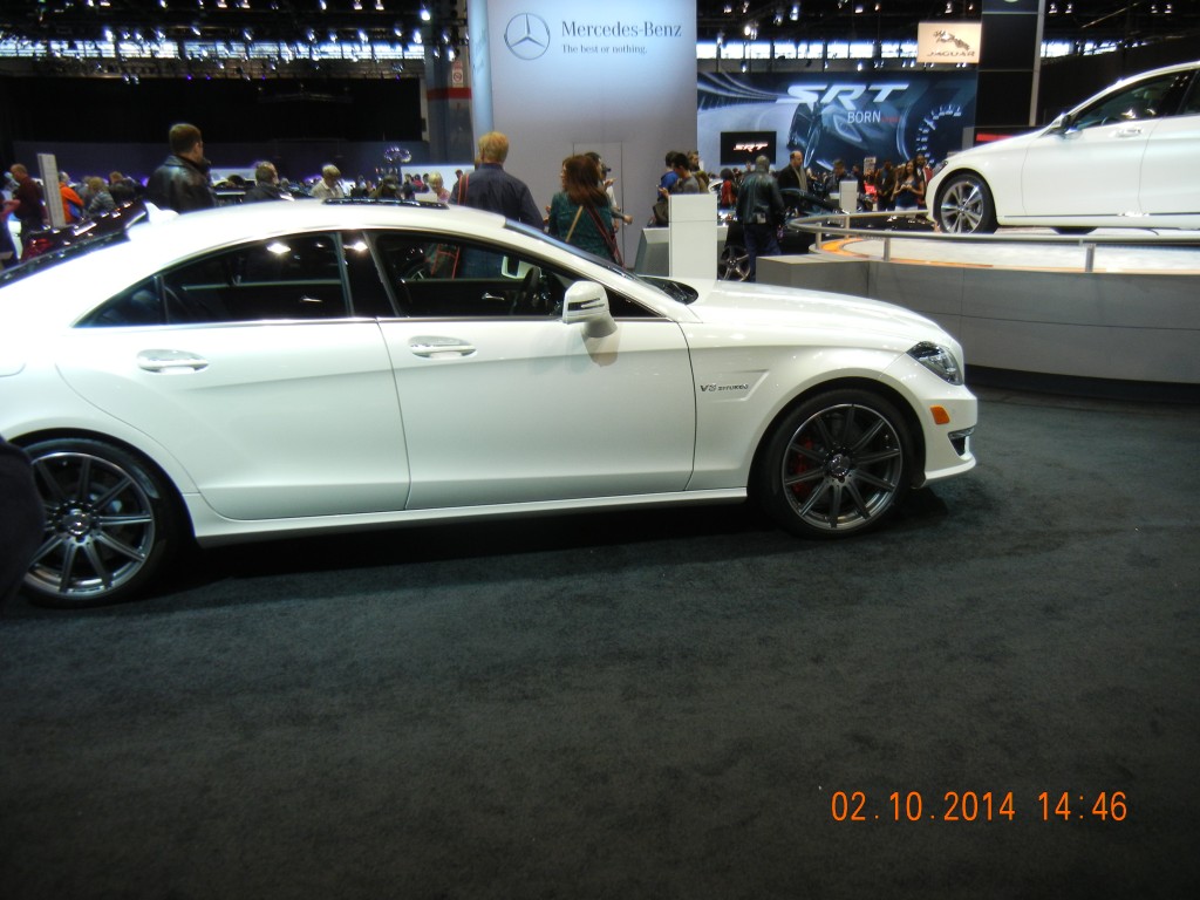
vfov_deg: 46.8
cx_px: 600
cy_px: 450
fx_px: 1040
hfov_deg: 60.0
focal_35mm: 30
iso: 258
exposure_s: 1/67.8
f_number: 3.5
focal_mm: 5.4
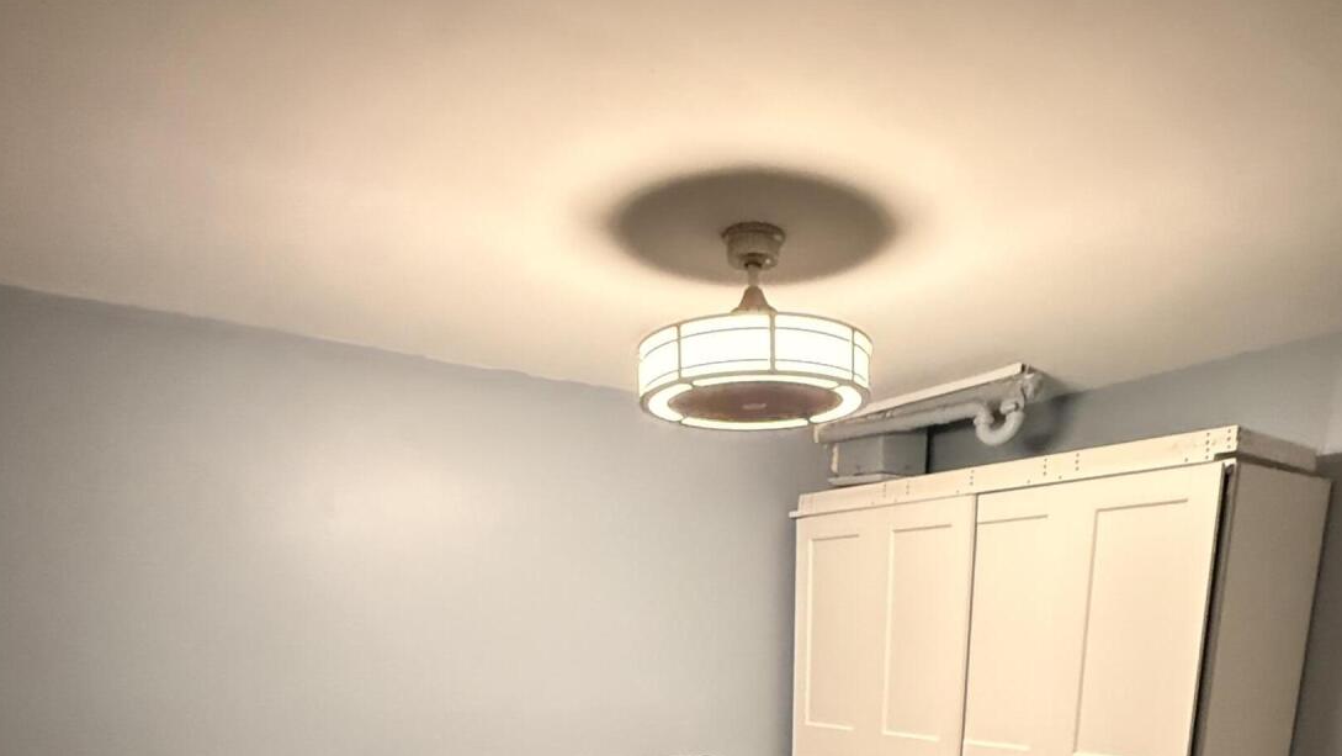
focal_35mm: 28
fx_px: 997
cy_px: 906
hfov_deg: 67.8
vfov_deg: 33.7
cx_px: 736
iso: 1600
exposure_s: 1/36
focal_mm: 2.22
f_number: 2.2
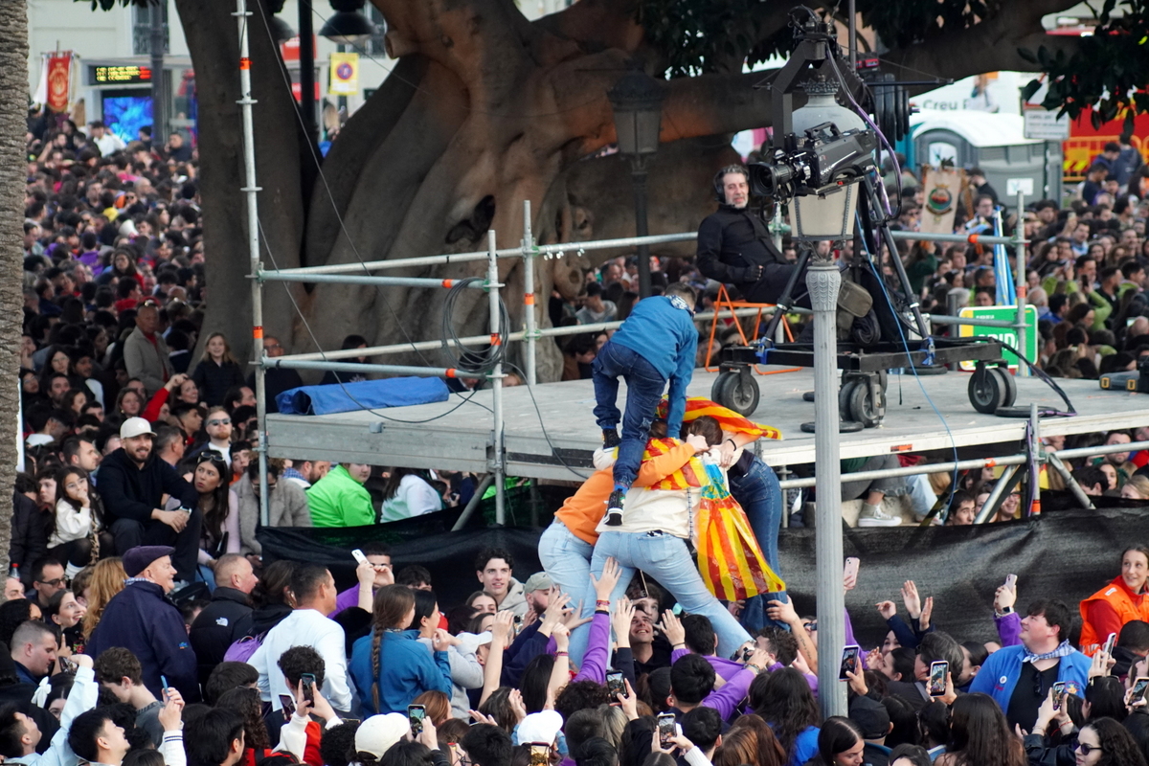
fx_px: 6463
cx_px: 574
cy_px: 383
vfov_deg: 6.8
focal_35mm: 202
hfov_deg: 10.2
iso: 2000
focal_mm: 135
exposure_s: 1/250
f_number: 5.6
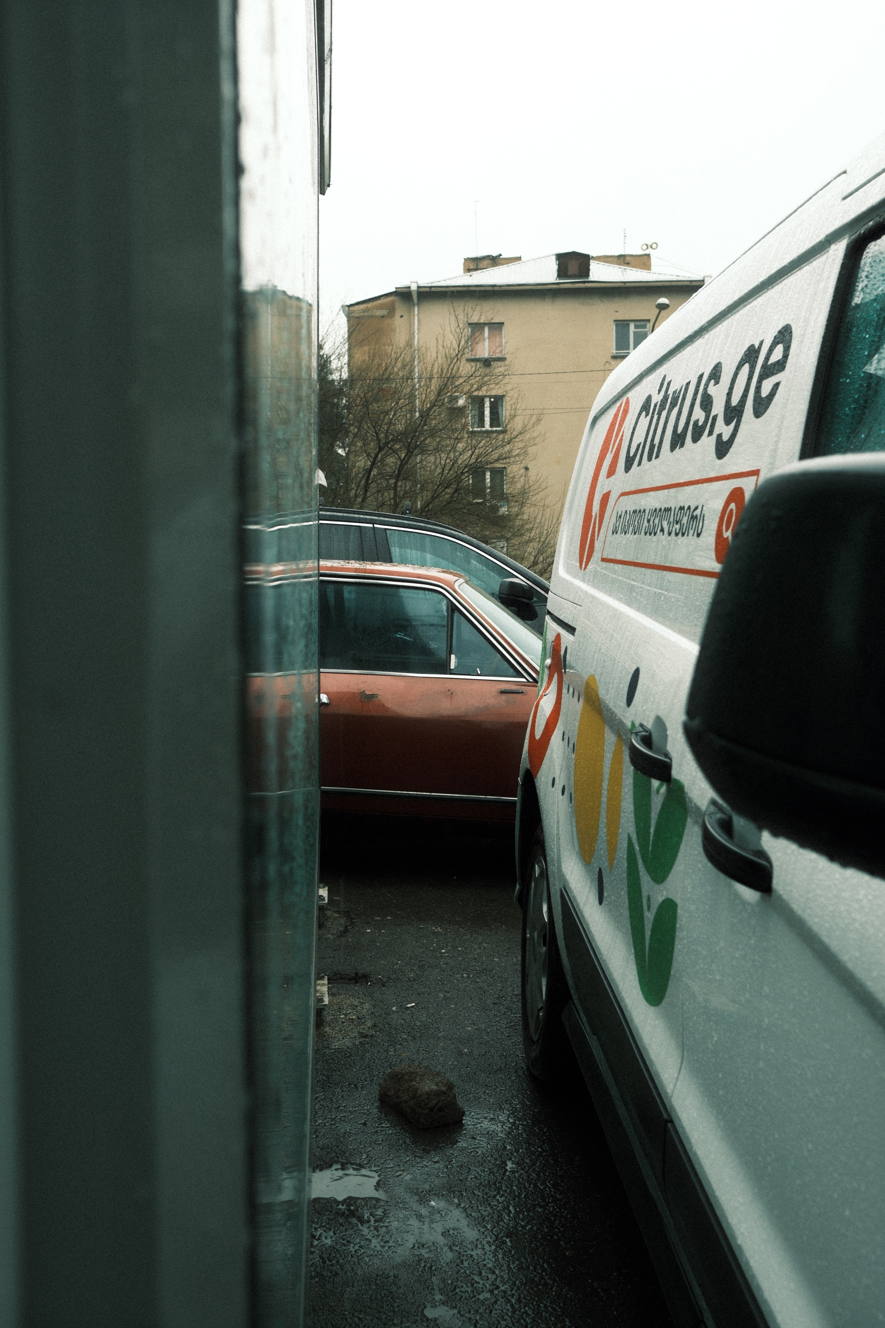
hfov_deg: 37.9
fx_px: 1291
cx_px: 442
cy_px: 664
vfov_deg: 54.4
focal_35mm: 35
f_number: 5.6
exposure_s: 1/42
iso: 125
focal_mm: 23
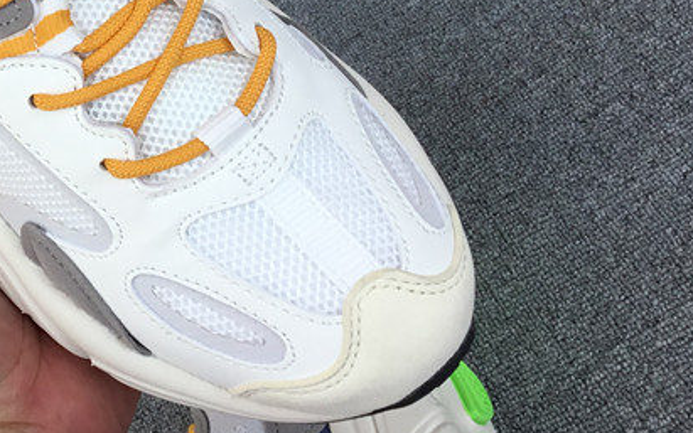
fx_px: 1360
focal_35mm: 72
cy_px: 35
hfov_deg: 27.1
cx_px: 13
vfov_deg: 17.8
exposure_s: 1/574
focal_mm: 3.3
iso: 25
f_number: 2.4
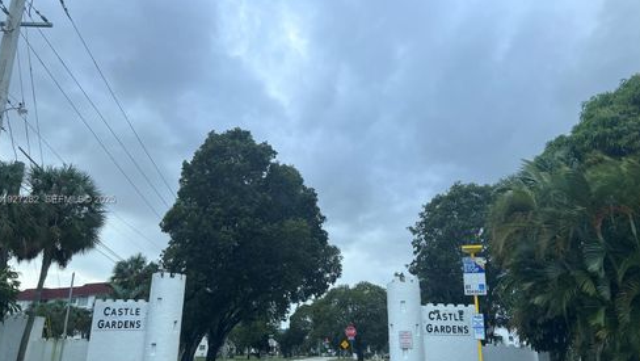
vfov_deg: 40.2
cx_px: 316
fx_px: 492
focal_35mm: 29
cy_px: 200
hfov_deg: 66.0
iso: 50
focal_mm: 5.7
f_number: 1.5
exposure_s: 1/1621
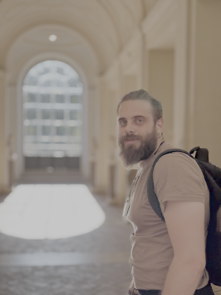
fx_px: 409
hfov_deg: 30.3
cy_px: 148
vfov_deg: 39.7
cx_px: 110
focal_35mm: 48
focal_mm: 6.76
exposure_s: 1/356
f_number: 1.78
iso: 64
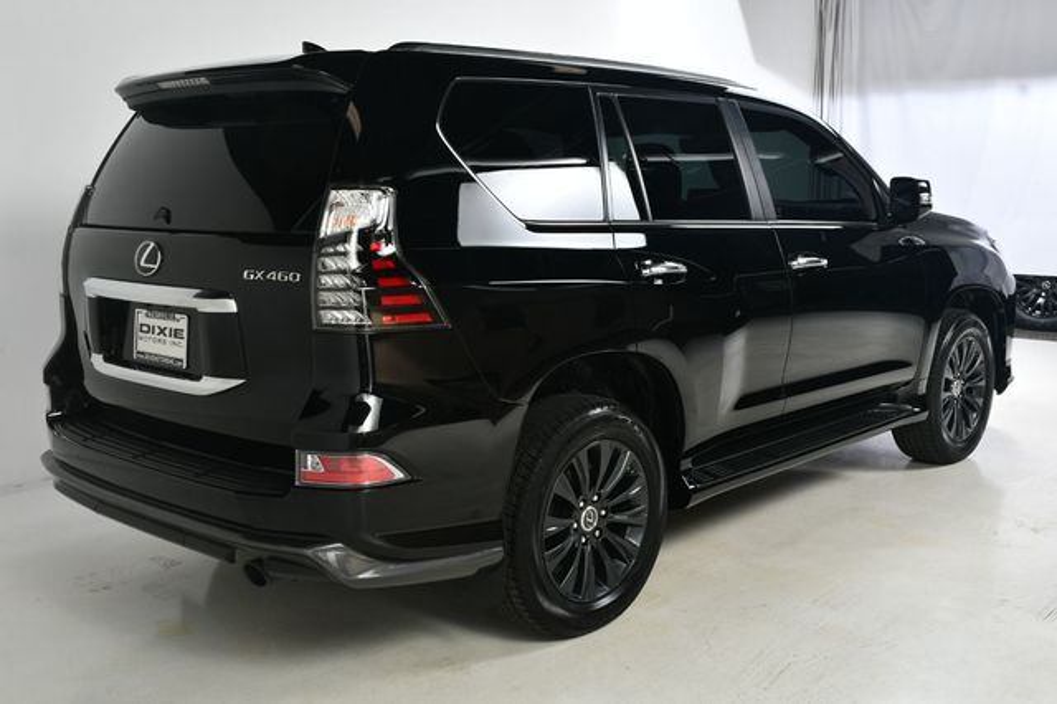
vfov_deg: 34.2
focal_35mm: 39
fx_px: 1144
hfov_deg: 49.6
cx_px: 528
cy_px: 352
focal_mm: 26
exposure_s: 1/160
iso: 100
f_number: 10
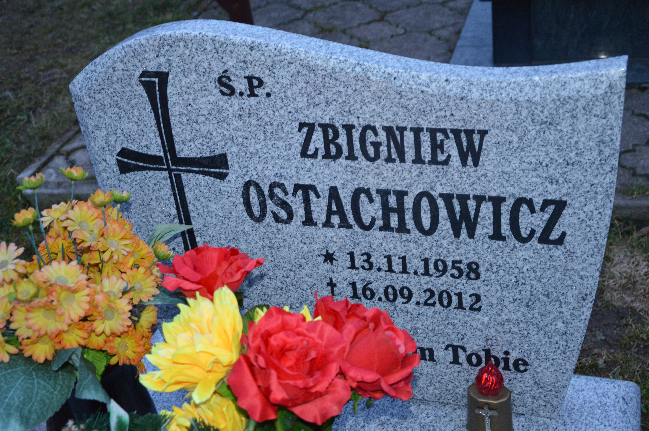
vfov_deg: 26.4
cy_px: 216
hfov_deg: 38.9
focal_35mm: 51
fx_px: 919
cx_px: 324
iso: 900
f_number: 4.2
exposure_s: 1/60
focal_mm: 34
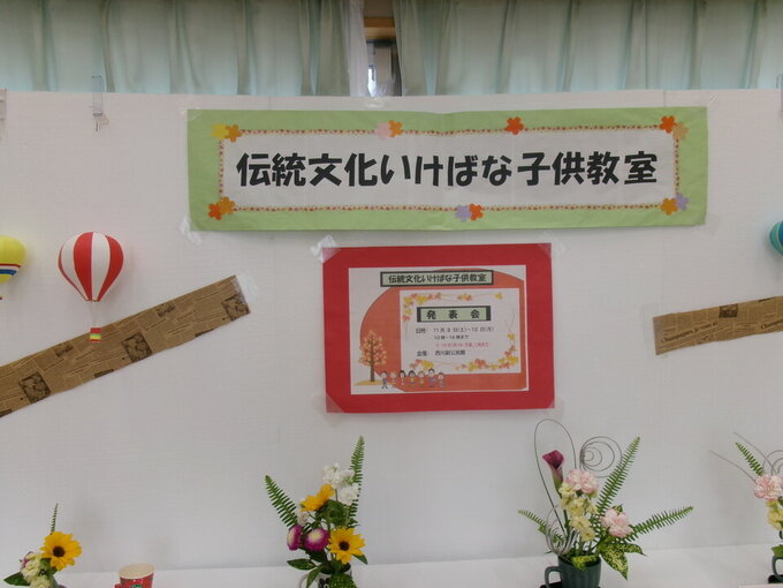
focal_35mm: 28
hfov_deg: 63.4
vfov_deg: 49.7
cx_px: 392
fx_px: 633
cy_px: 294
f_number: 3.9
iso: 100
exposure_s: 1/58
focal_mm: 5.1
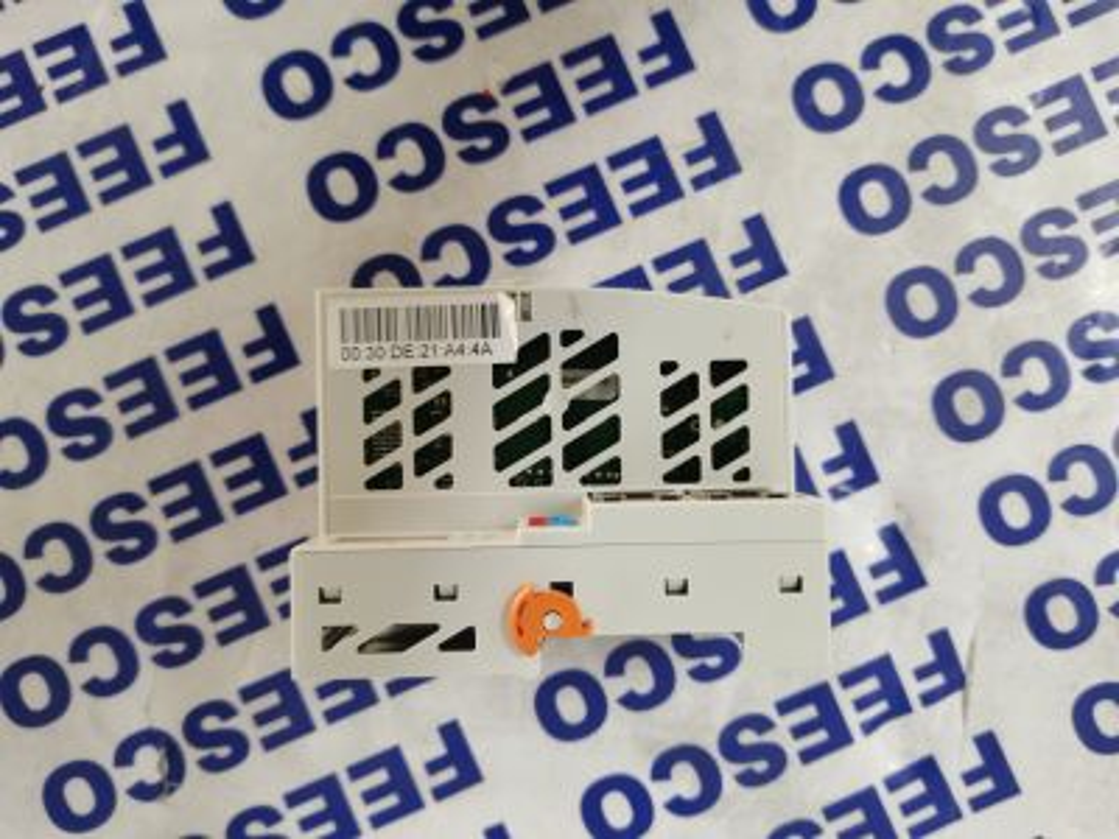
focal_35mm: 26
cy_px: 420
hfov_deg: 67.3
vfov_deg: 53.1
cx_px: 560
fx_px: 840
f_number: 1.8
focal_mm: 5.58
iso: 500
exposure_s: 1/22.5
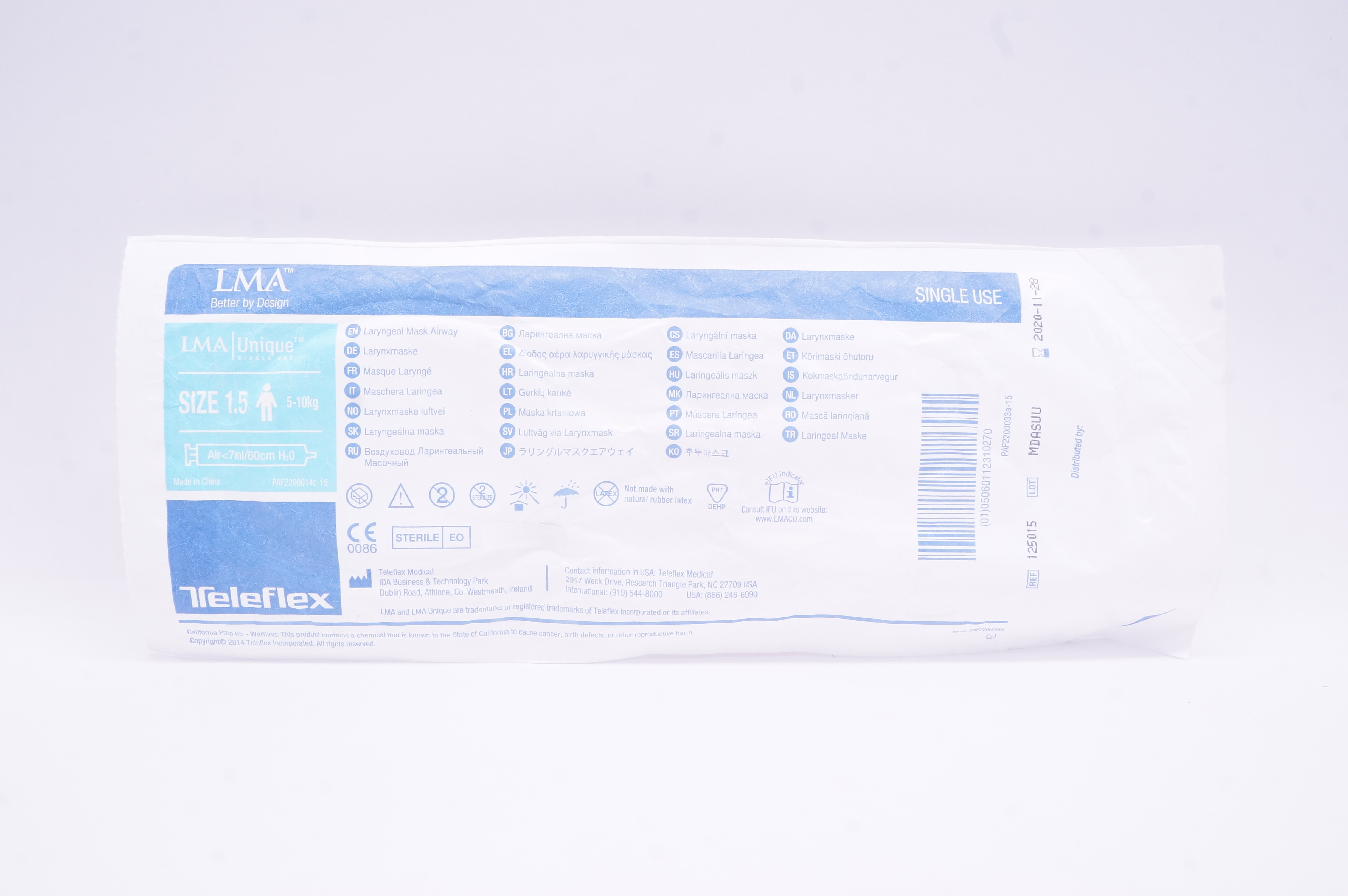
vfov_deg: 38.3
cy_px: 448
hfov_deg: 55.2
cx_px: 674
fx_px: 1290
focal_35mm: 34
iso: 800
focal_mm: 23
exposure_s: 1/20
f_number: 14
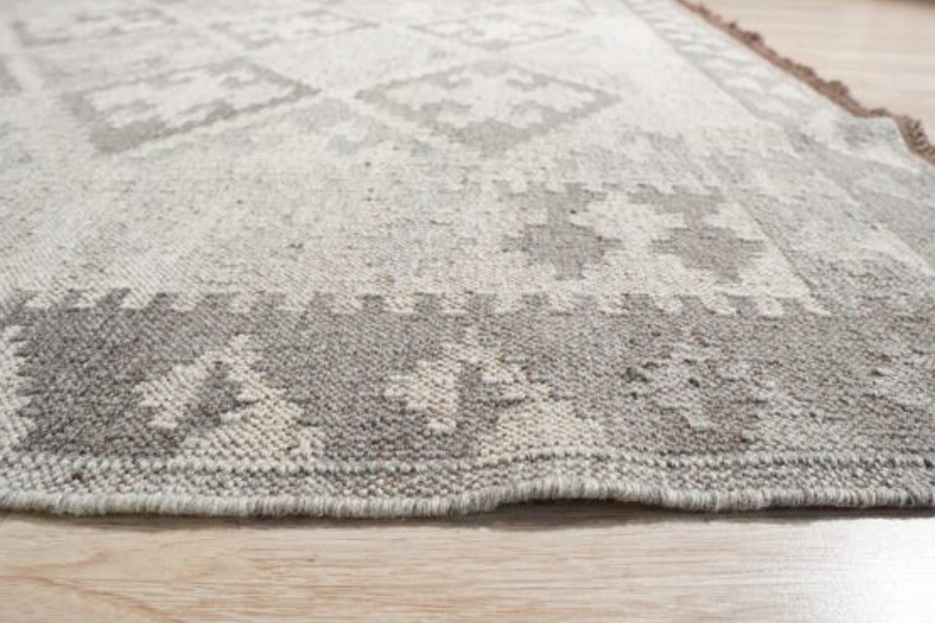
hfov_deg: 69.4
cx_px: 491
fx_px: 675
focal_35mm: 26
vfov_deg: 49.5
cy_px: 331
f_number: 5
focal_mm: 16
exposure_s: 1/125
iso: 800
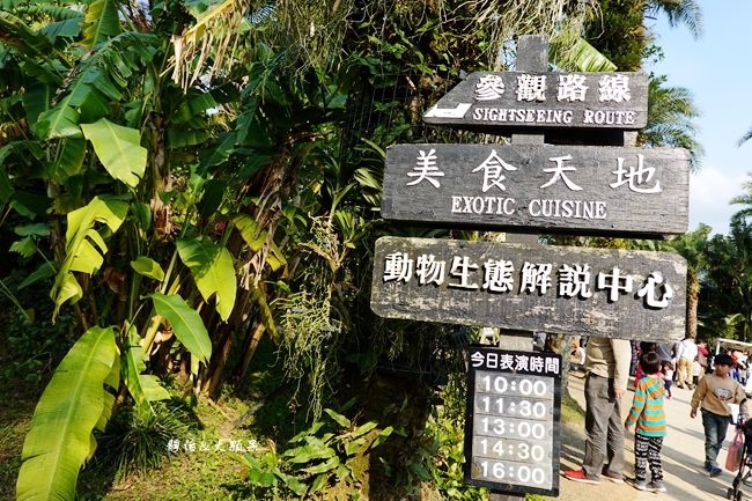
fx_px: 501
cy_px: 250
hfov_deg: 73.8
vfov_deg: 53.1
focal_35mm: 24
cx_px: 376
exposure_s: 1/500
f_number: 4
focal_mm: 9
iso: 125
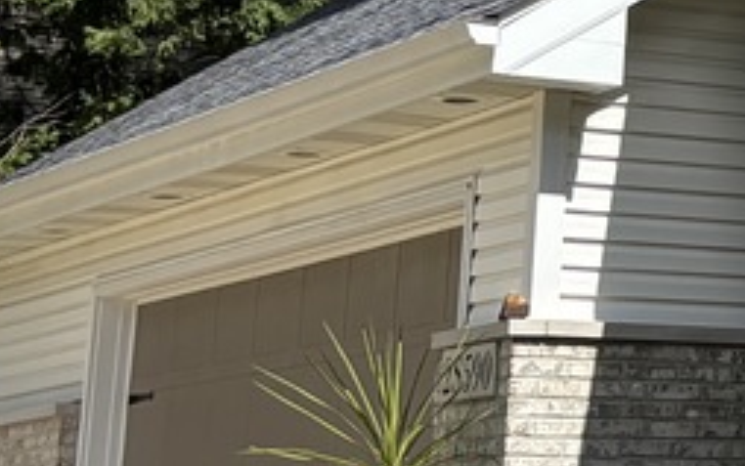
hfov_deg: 11.2
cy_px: -91
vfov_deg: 8.3
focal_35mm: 156
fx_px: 3169
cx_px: 1798
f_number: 1.6
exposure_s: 1/4425
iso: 50
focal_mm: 5.96
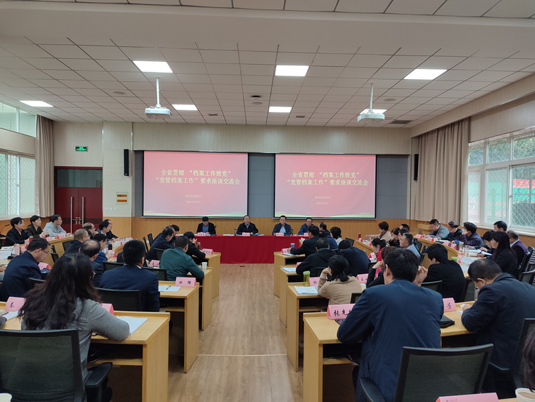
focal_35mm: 25
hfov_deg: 69.4
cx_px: 268
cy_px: 201
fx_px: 386
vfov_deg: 54.9
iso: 156
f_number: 1.75
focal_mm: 5.96
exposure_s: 1/33
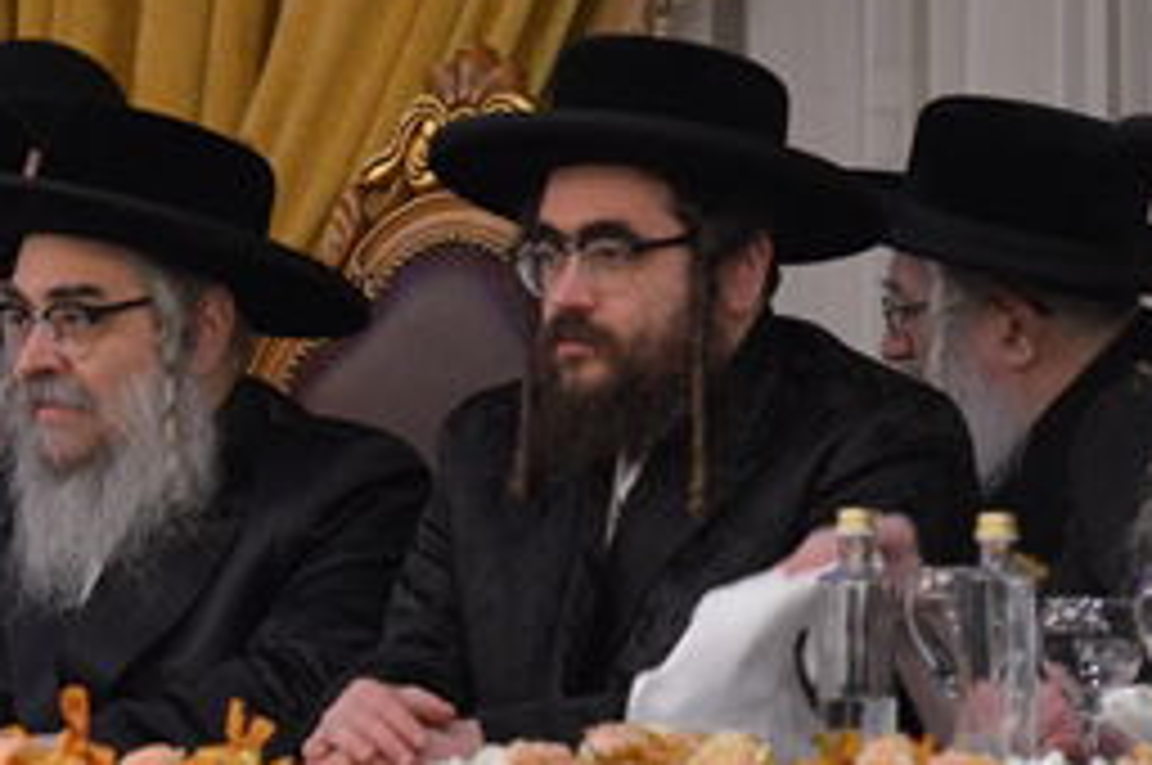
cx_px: 54
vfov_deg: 2.6
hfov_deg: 4.0
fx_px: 16651
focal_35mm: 521
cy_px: 434
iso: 2000
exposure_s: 1/100
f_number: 2.8
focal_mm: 130
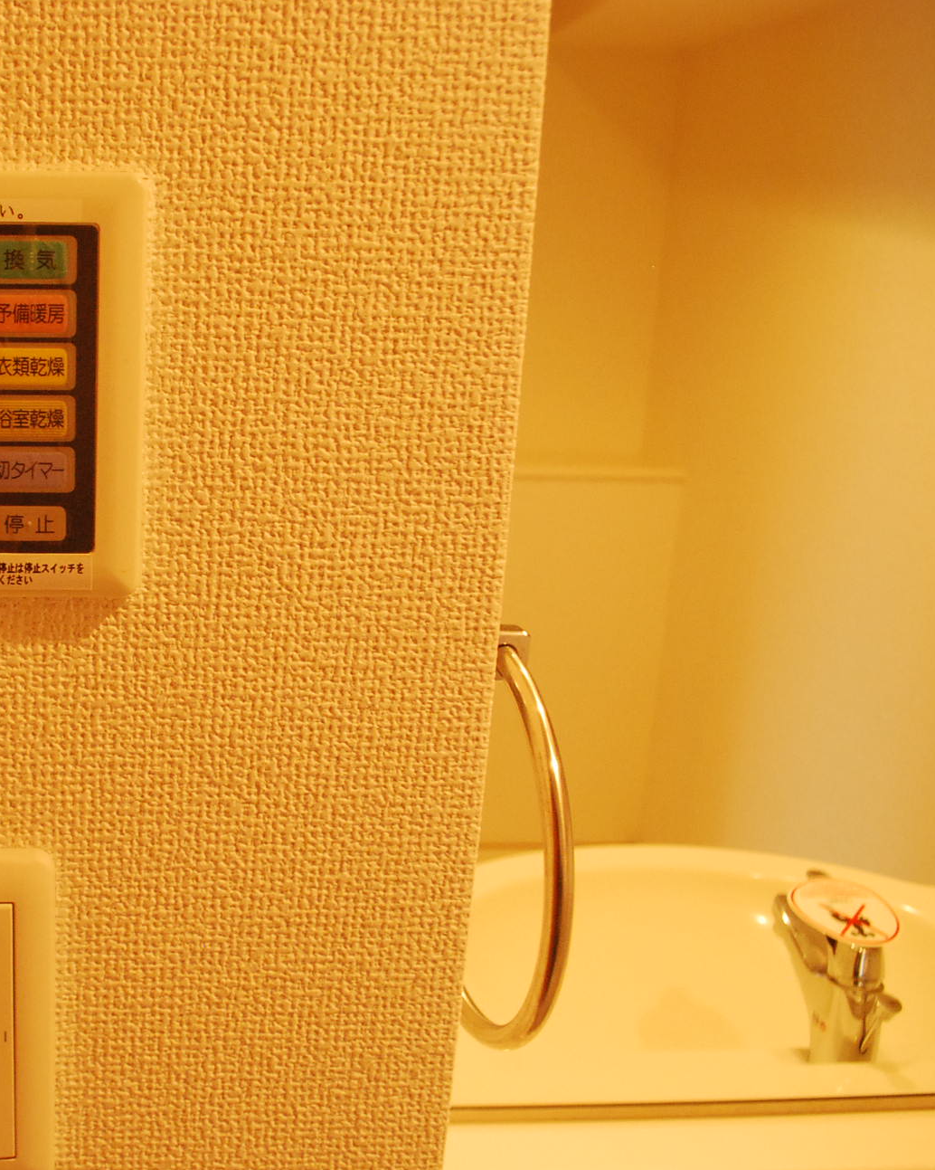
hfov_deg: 36.3
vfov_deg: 47.9
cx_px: 62
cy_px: 585
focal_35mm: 38
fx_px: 1315
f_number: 5.6
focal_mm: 18
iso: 1600
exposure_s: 1/40
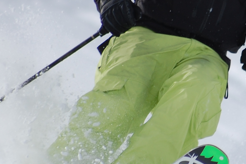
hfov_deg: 1.5
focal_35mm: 1392
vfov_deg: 1.0
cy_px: 48
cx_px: 230
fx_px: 9507
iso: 200
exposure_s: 1/1250
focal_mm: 300
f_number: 5.6
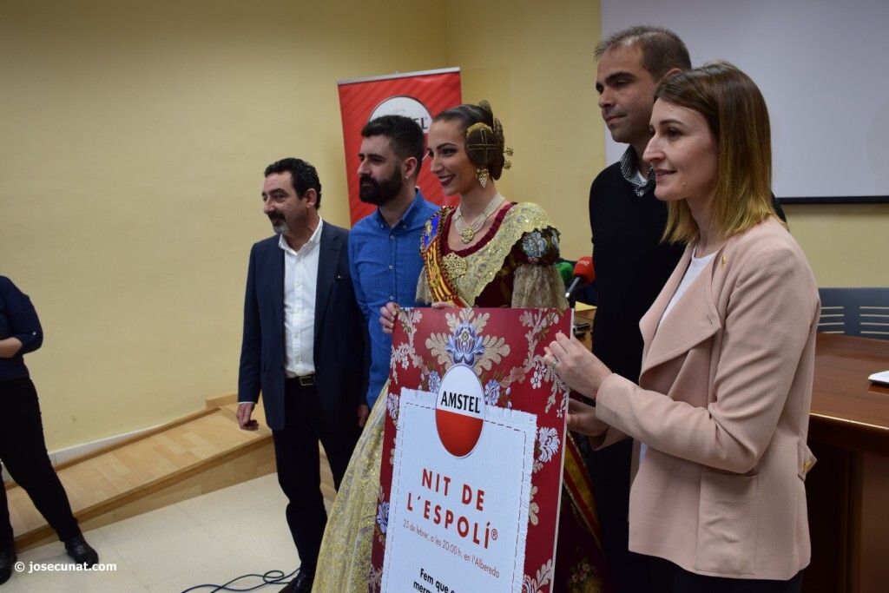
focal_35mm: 30
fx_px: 741
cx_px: 444
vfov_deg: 43.6
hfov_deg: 61.9
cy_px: 296
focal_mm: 20
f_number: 7.1
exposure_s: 1/30
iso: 400
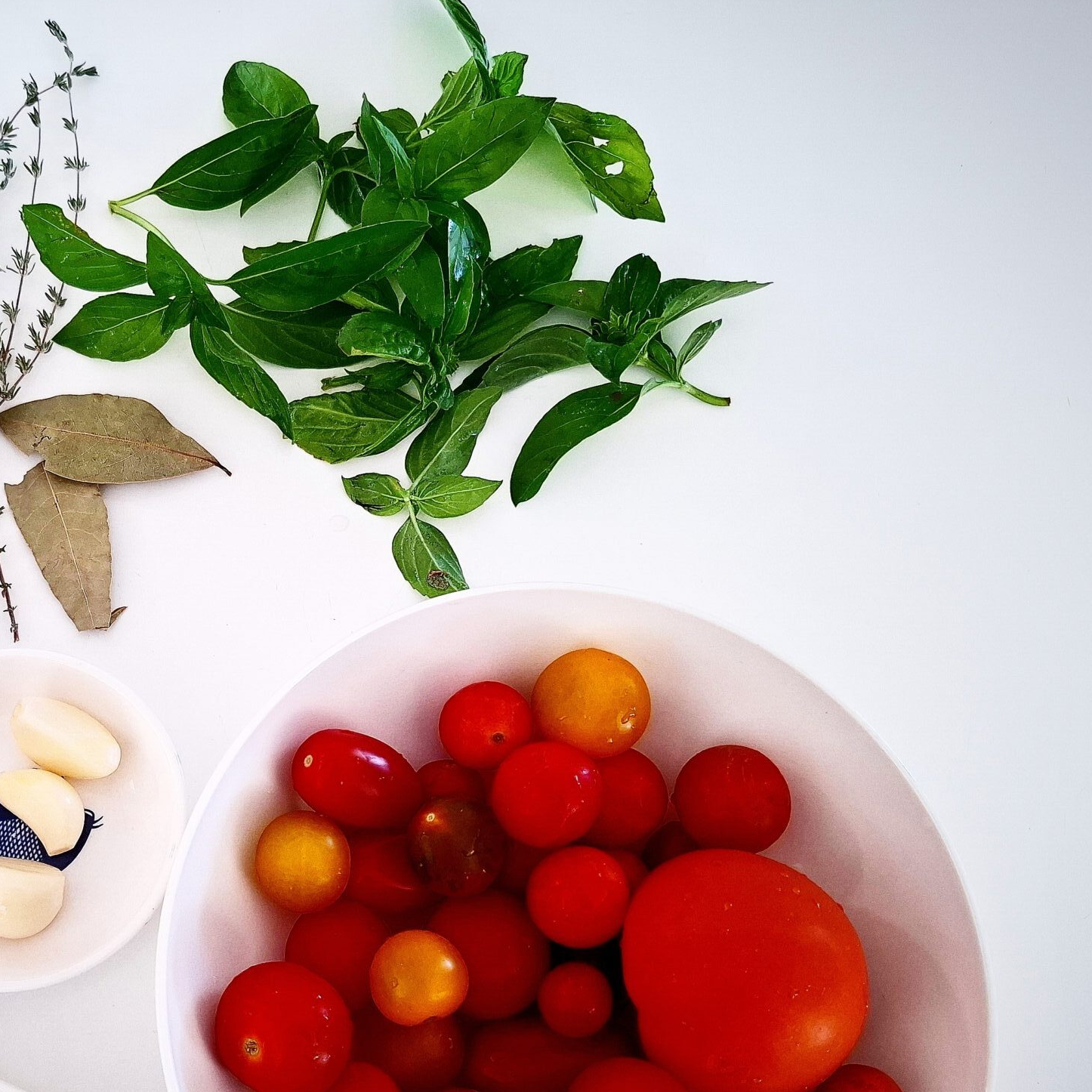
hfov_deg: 44.1
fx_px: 1285
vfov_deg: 45.5
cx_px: 239
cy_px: 702
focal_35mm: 36
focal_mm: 5.54
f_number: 1.8
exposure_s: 1/120
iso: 320
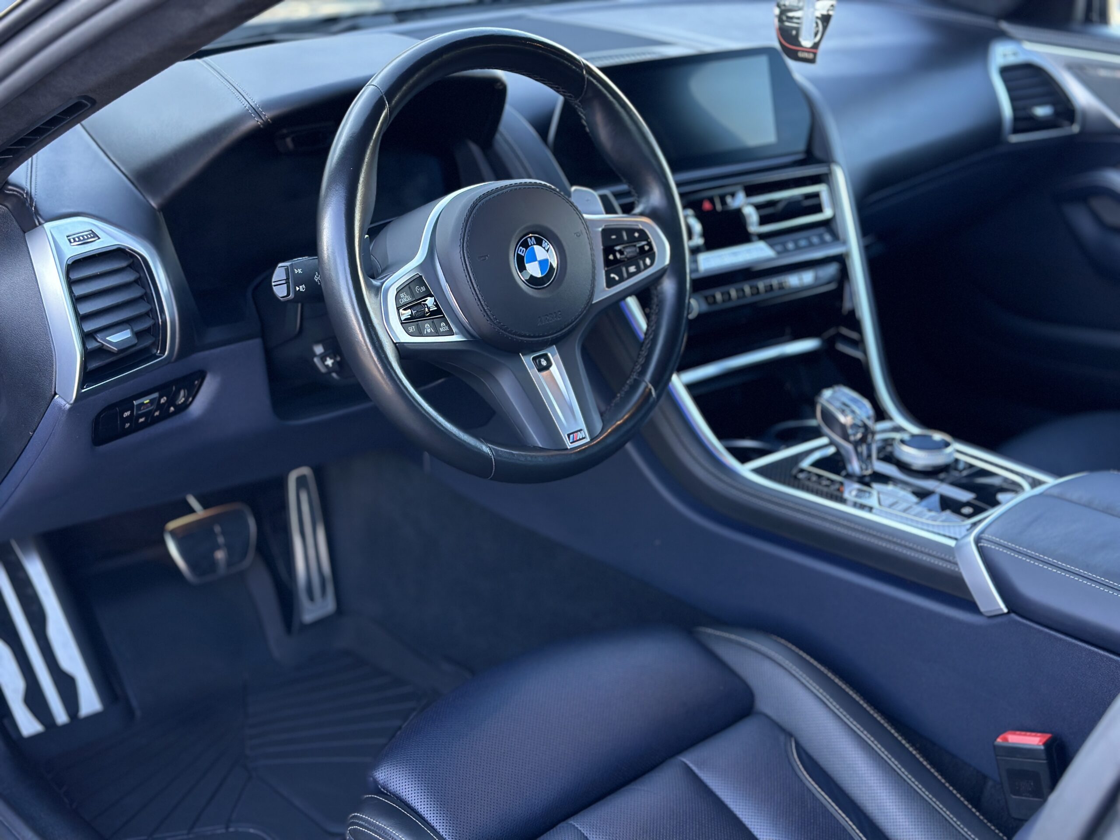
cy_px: 420
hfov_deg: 39.7
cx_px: 560
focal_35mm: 48
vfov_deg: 30.3
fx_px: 1553
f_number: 1.78
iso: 125
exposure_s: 1/111
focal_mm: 6.86
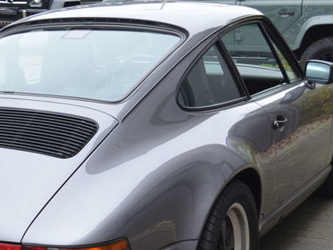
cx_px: 85
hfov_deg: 25.0
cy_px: 187
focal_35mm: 77
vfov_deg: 19.0
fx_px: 741
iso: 400
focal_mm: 26
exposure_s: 1/80
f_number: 4.2
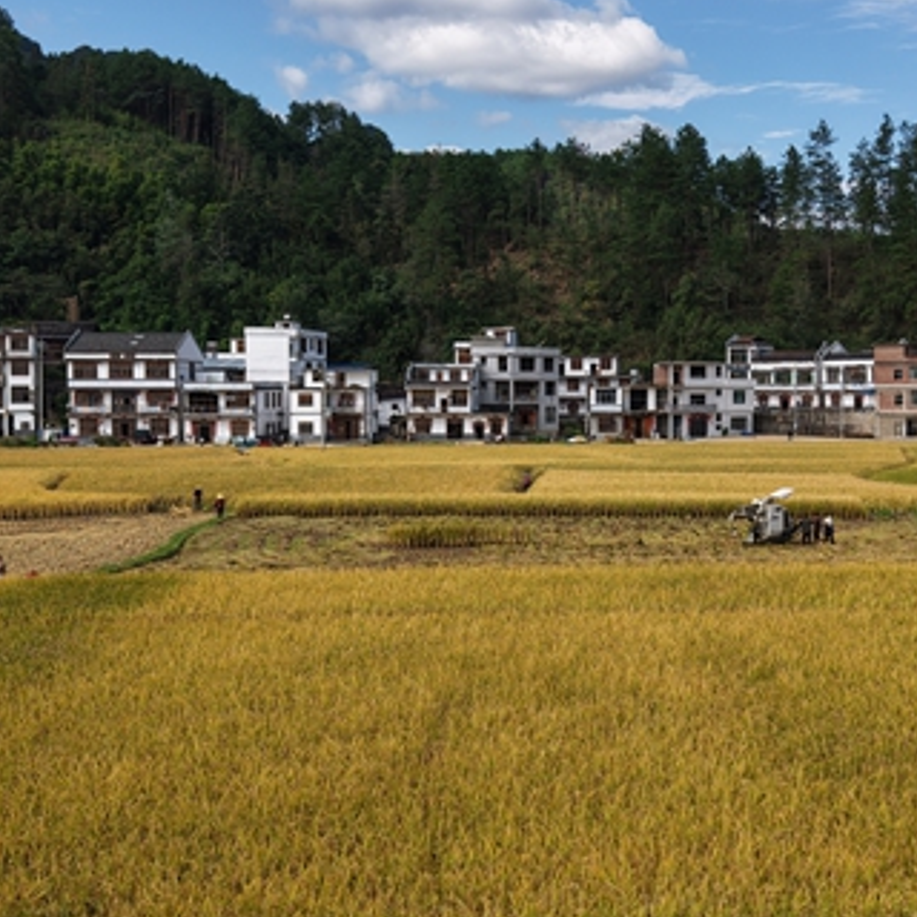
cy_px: 418
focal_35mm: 53
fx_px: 1588
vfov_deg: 32.2
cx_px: 570
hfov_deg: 32.1
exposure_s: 1/3200
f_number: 1.8
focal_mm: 8.67
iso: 120
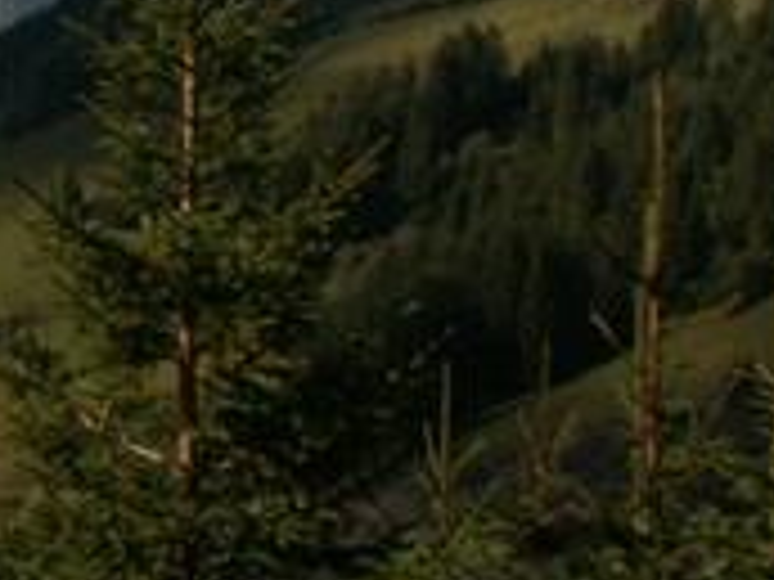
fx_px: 2907
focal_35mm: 130
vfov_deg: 11.4
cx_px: -166
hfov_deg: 14.7
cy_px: 112
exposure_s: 1/250
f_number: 7.1
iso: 50
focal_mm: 5.86
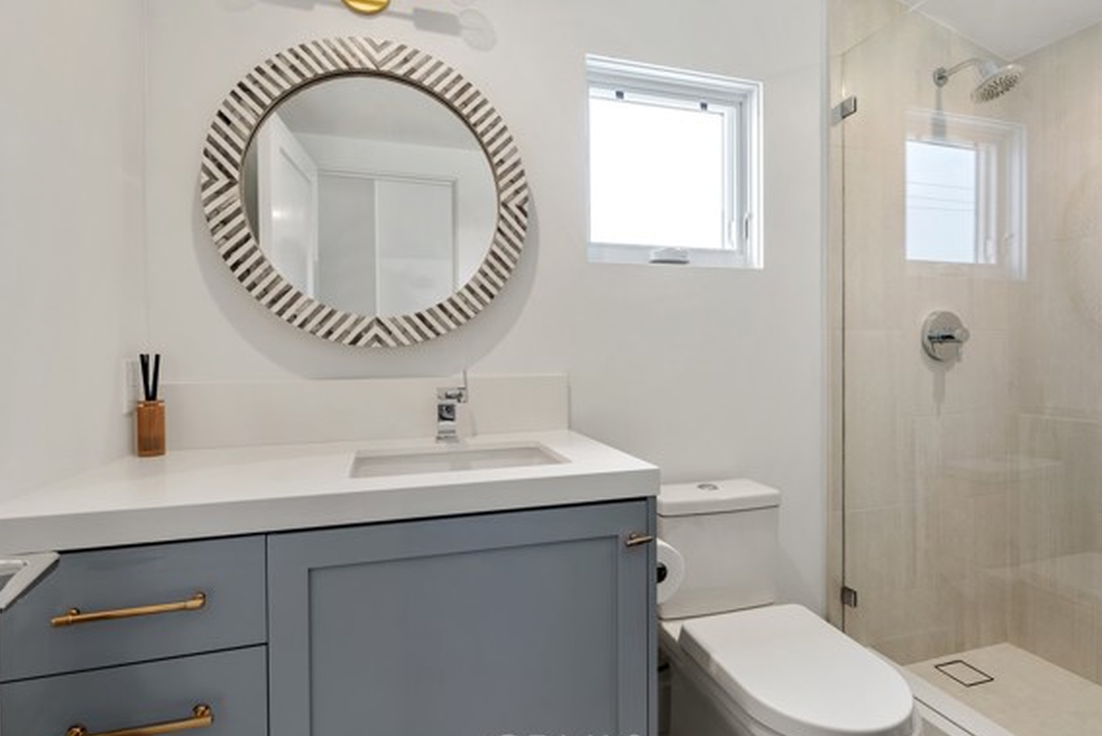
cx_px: 571
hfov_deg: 89.9
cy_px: 367
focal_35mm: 18
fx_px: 551
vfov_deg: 67.4
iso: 100
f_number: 8
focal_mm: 16
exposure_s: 1/2.5
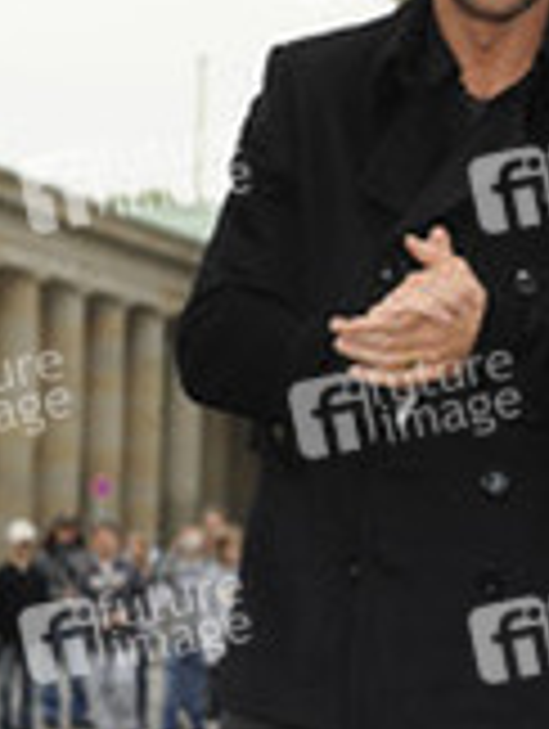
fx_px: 3944
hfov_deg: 7.9
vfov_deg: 10.5
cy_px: 68
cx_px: 466
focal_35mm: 187
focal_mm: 70
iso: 400
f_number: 6.3
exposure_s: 1/400
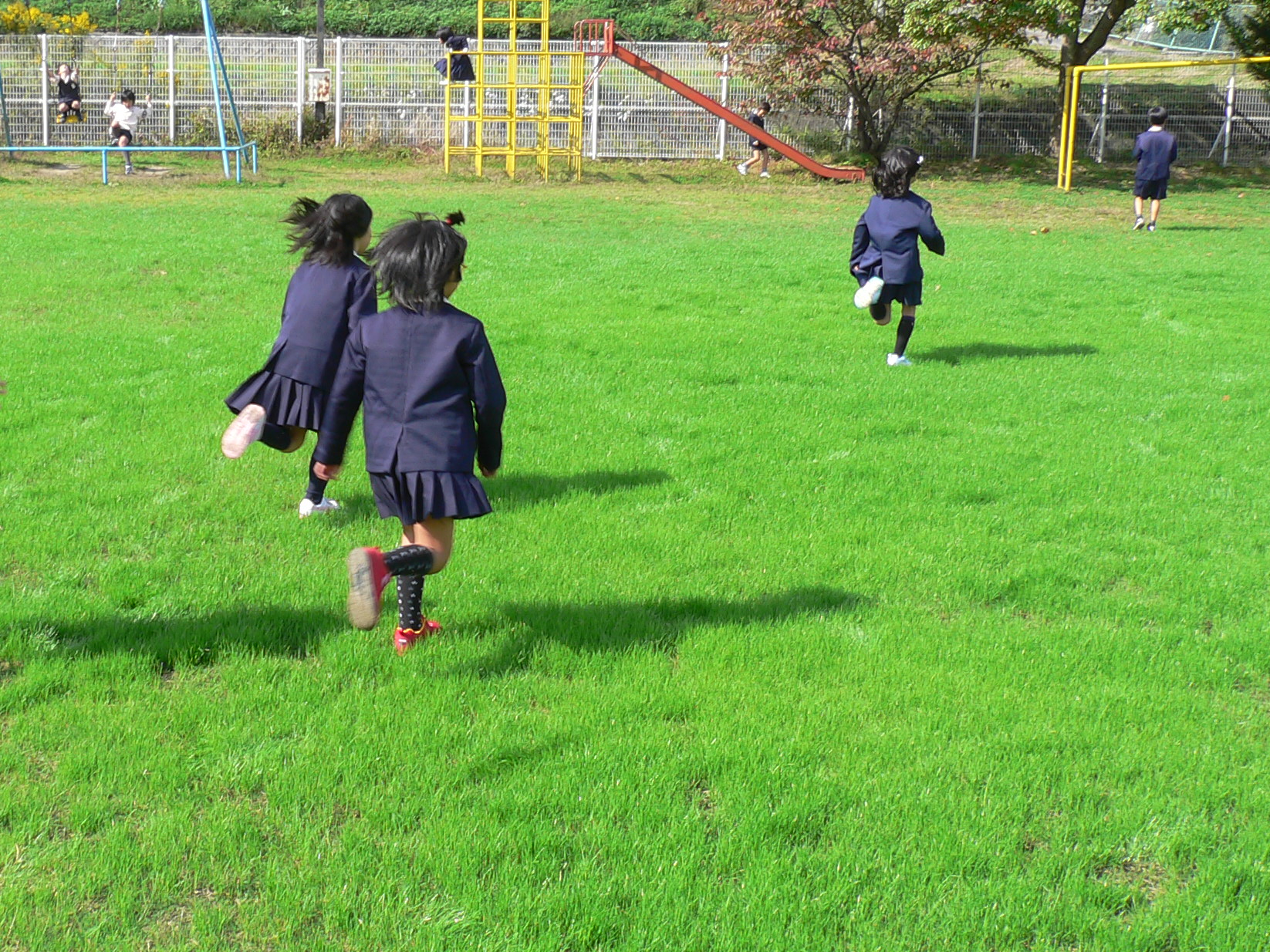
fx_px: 1797
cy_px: 438
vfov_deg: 29.7
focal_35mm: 49
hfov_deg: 38.4
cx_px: 395
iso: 64
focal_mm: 5.8
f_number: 5.6
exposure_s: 1/125
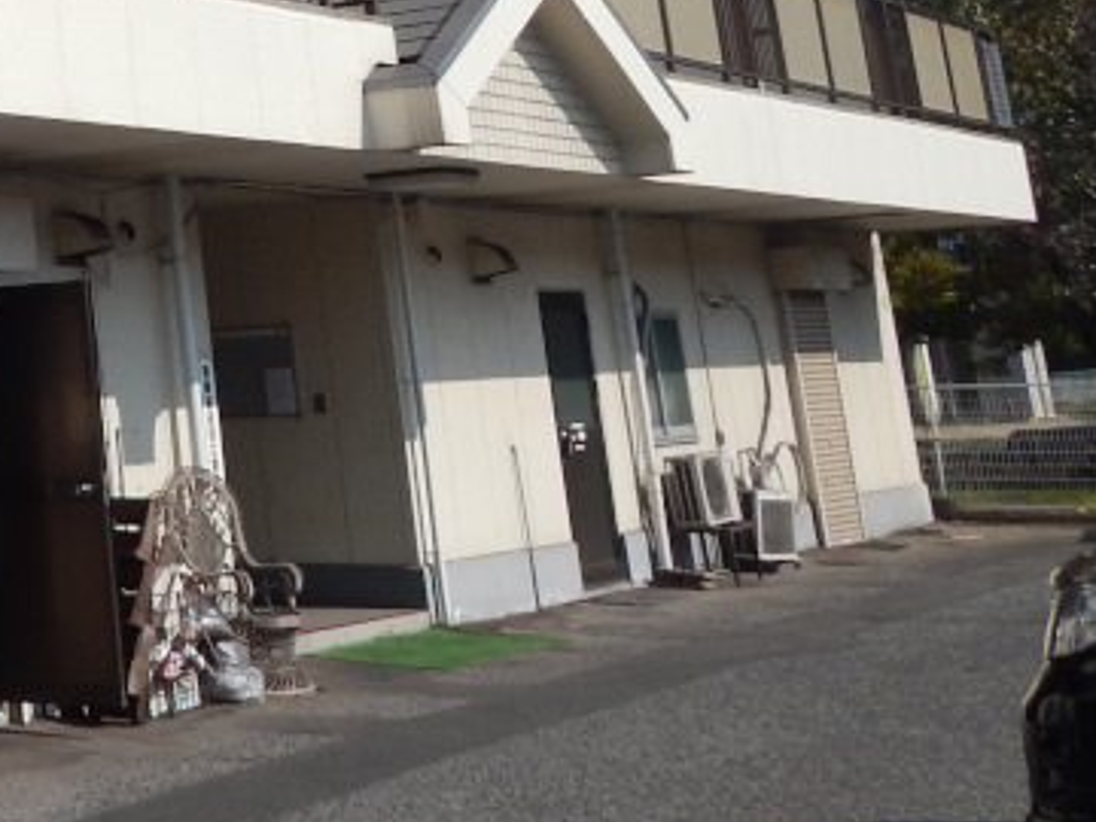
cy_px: -257
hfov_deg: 23.3
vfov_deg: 18.5
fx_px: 2343
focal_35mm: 74
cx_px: -329
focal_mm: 4
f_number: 6
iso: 125
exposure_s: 1/800
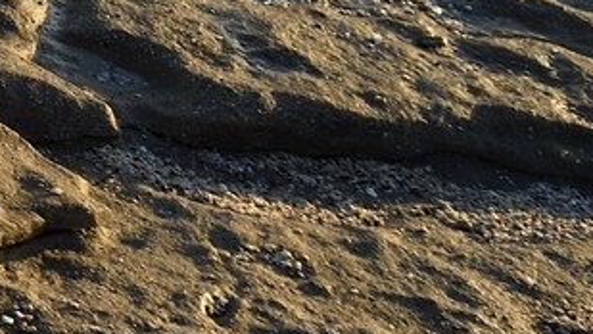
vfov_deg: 8.7
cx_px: -881
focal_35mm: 130
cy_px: -409
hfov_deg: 12.5
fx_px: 2045
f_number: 6.3
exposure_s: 1/400
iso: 200
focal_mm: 24
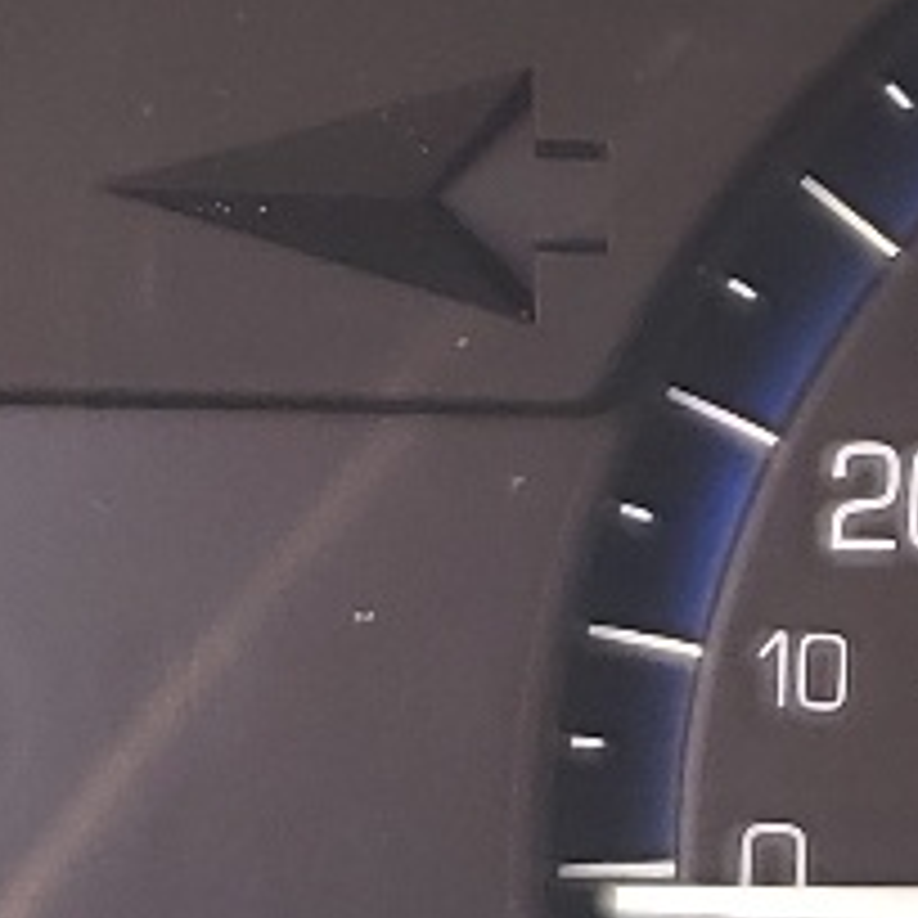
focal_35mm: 180
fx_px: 5401
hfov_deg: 9.3
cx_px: 1593
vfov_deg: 9.7
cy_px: 774
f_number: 1.5
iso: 57
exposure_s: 1/60.2
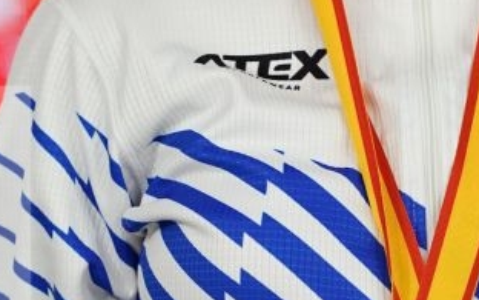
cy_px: 226
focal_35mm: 1566
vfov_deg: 0.8
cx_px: 408
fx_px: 20443
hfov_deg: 1.3
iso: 3200
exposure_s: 1/500
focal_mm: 400
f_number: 2.8
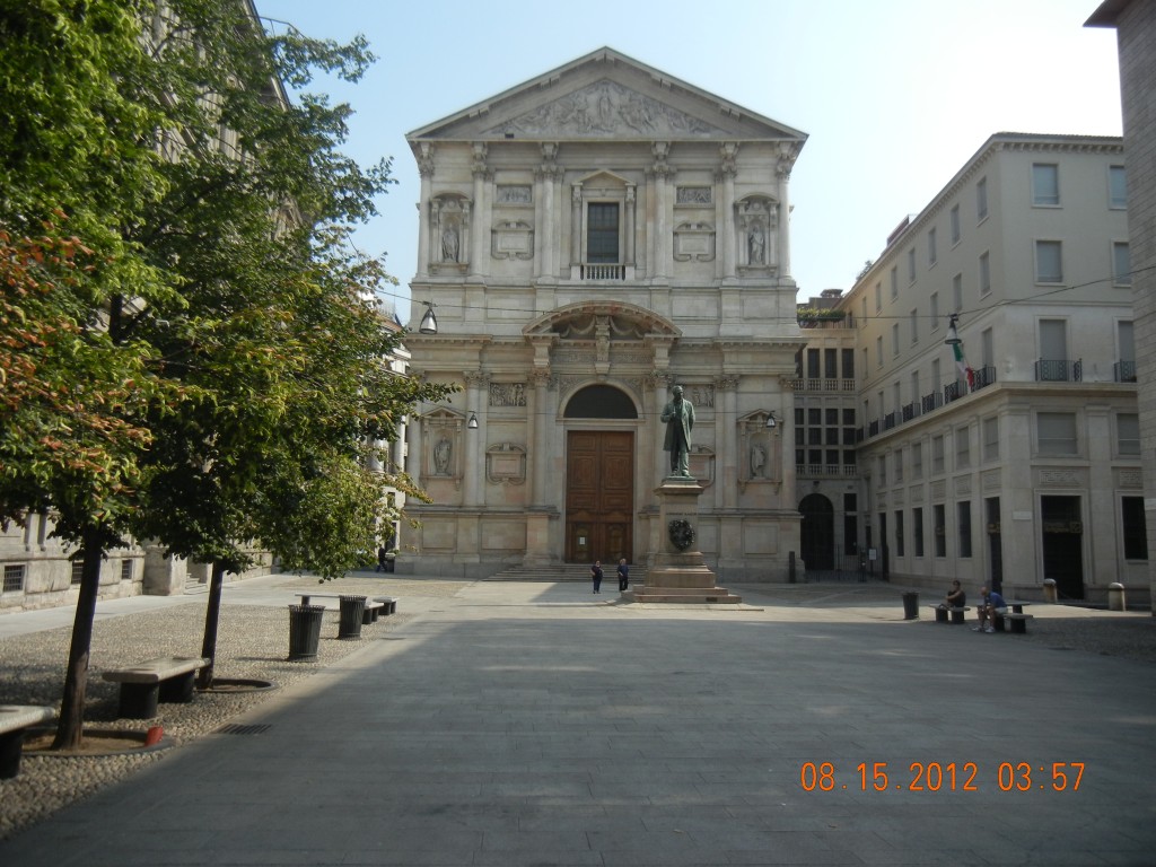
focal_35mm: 30
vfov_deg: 46.8
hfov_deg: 60.0
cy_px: 434
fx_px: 1002
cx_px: 578
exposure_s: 1/312
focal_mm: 5.4
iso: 160
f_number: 7
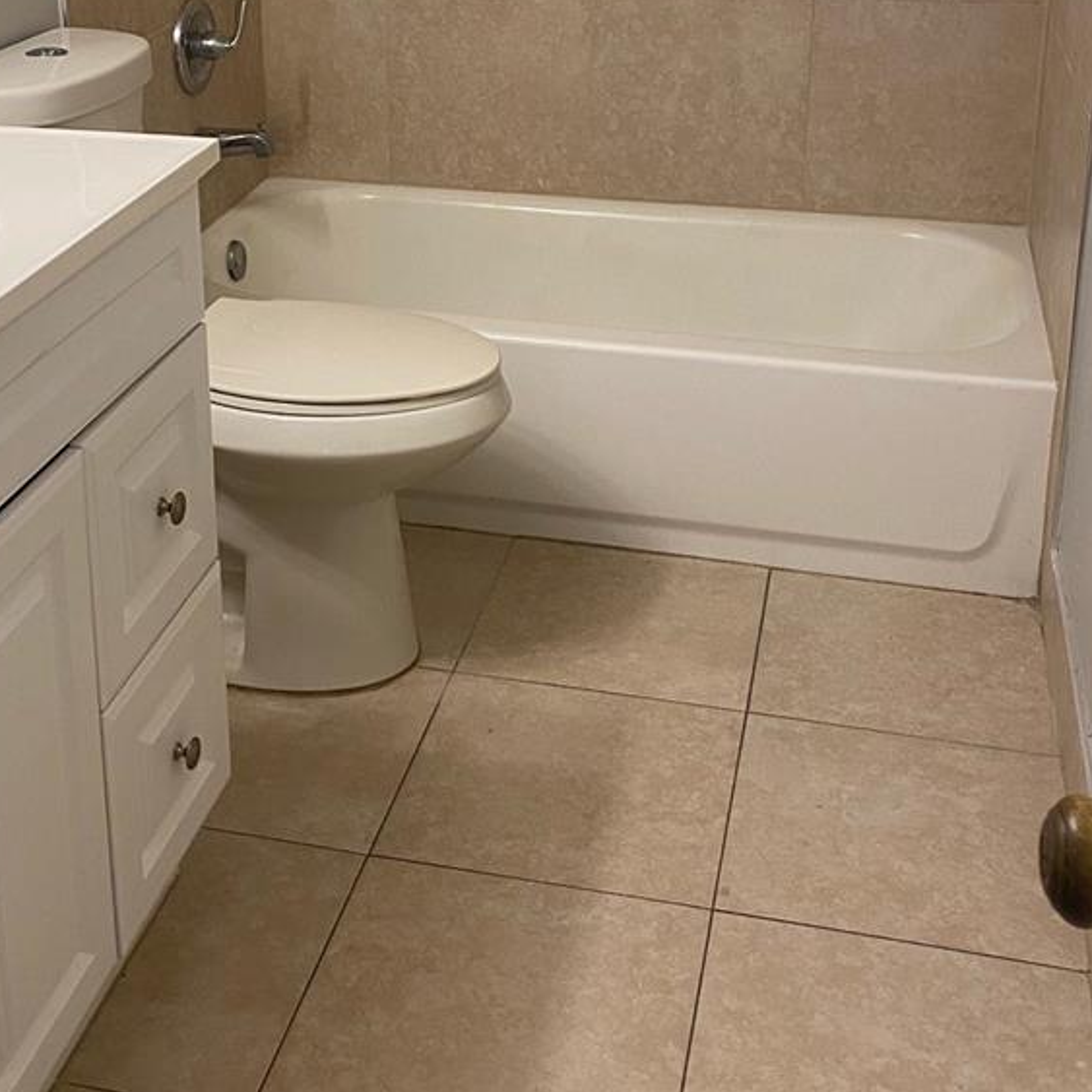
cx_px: 446
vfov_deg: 33.6
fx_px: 1749
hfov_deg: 34.6
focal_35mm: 49
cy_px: 208
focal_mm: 4.25
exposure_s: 1/60
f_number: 1.8
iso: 100
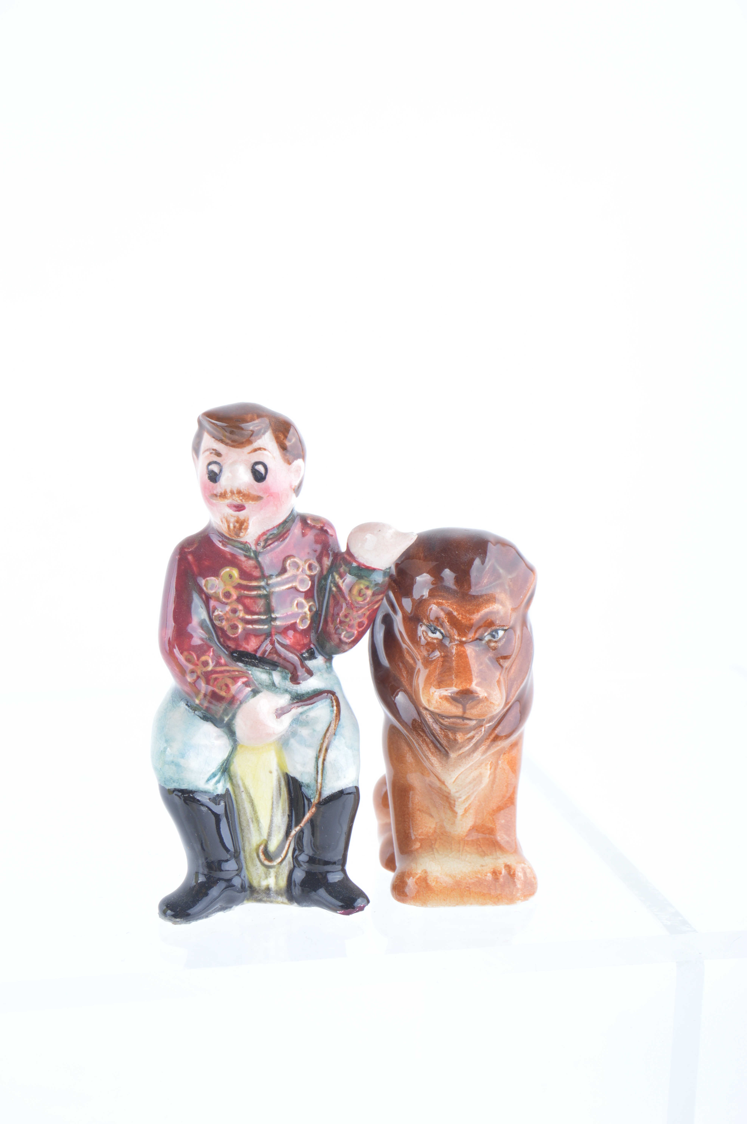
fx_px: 2572
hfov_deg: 16.5
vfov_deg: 24.6
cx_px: 374
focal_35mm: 82
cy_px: 562
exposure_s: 1/30
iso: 100
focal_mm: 55
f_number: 10
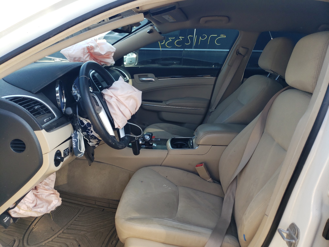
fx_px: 247
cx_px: 164
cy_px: 124
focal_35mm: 26
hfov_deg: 67.3
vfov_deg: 53.1
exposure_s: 1/385
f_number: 1.5
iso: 50
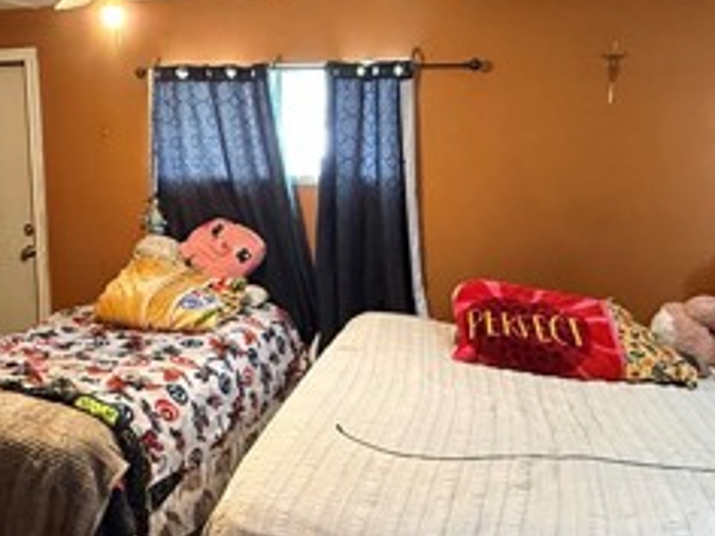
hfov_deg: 47.9
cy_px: 297
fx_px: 785
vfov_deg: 37.7
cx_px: 218
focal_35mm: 38
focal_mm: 2.22
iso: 800
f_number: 2.2
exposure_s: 1/60
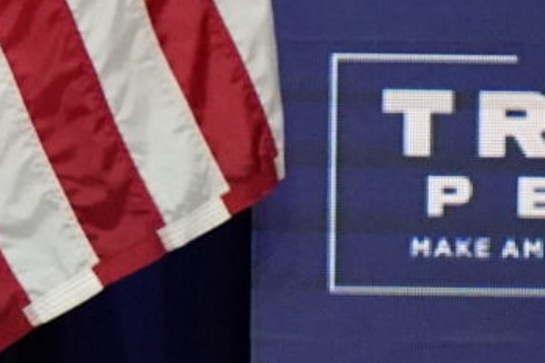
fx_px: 44636
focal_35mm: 2950
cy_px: -543
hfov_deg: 0.7
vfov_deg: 0.5
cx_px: -1442
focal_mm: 400
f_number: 4
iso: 6400
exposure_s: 1/1000
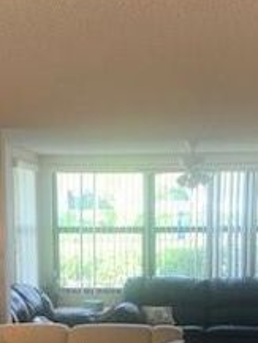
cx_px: 142
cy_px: 386
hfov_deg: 18.4
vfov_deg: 22.8
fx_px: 794
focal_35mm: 80
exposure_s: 1/60
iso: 80
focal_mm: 4.25
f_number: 1.8
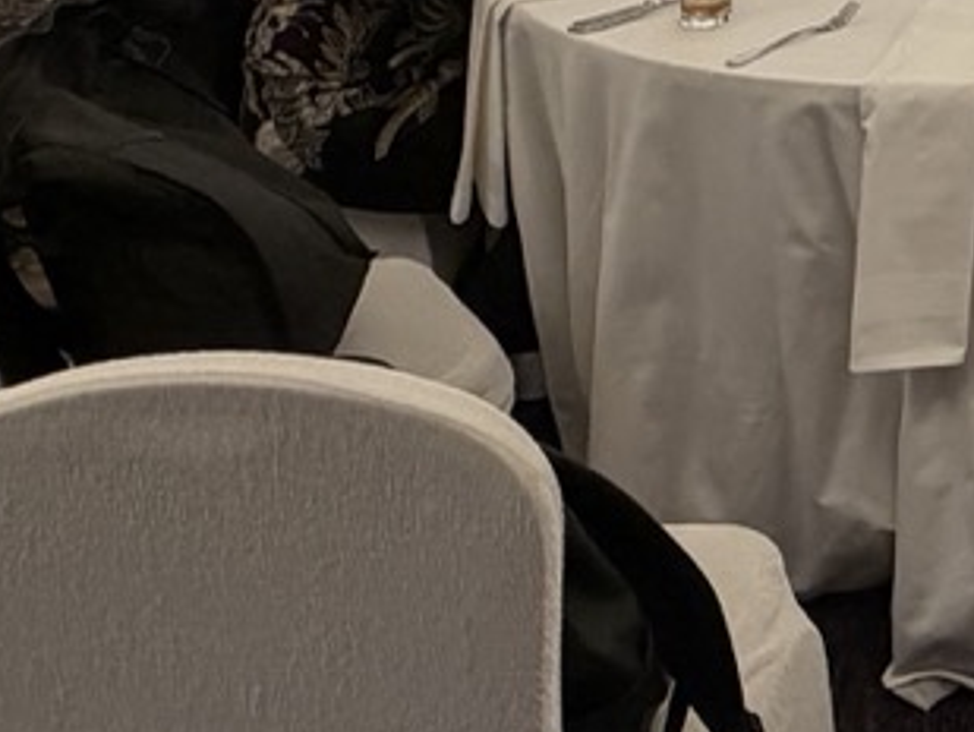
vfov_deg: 19.6
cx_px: 1418
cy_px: -540
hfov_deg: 25.8
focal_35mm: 58
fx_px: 1633
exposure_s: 1/50
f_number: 2.2
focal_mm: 2.22
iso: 200
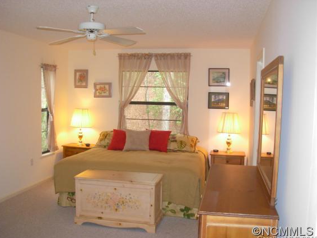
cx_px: 159
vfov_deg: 36.8
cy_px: 122
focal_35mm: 39
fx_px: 357
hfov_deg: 47.9
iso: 266
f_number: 2.9
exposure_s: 1/76.1
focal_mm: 6.3
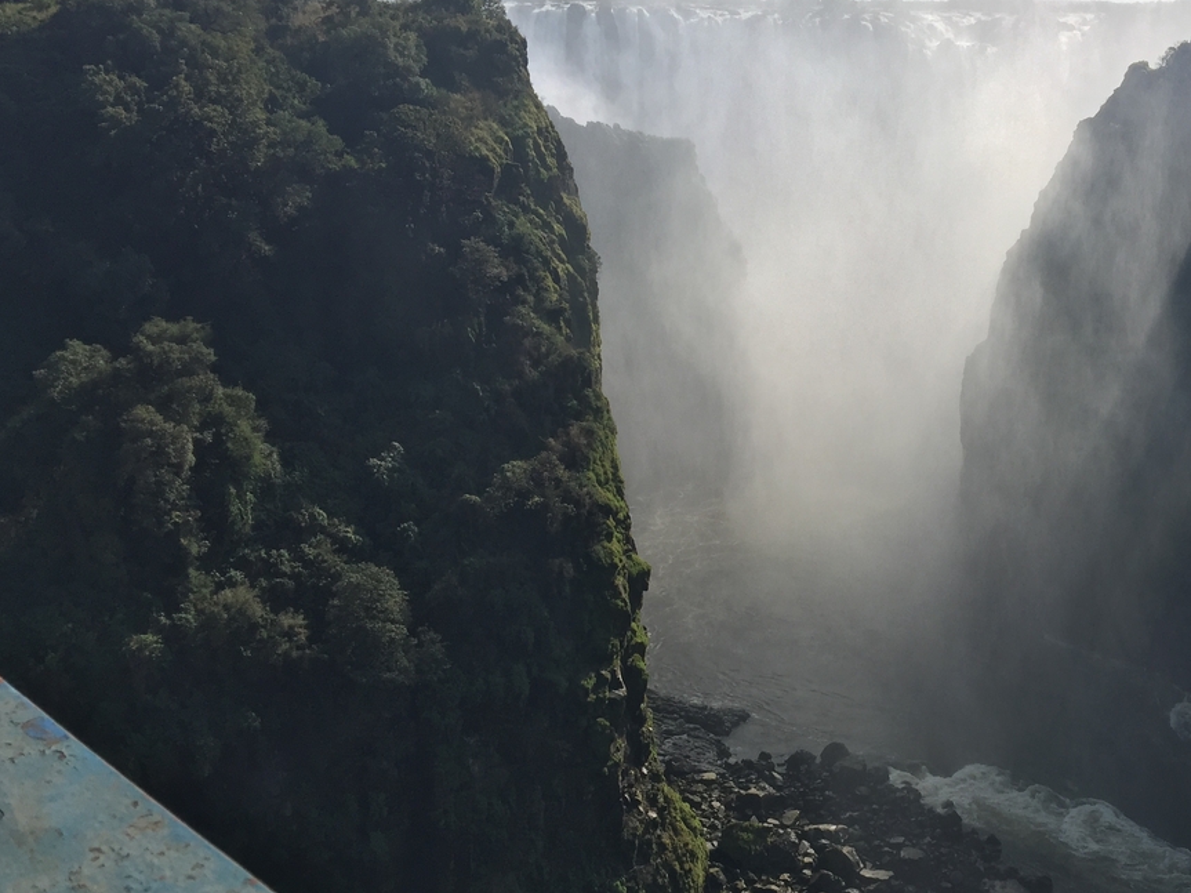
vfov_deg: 33.5
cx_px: 858
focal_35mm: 43
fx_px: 1479
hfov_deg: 42.8
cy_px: 534
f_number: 2.2
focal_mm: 4.15
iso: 32
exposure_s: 1/2326
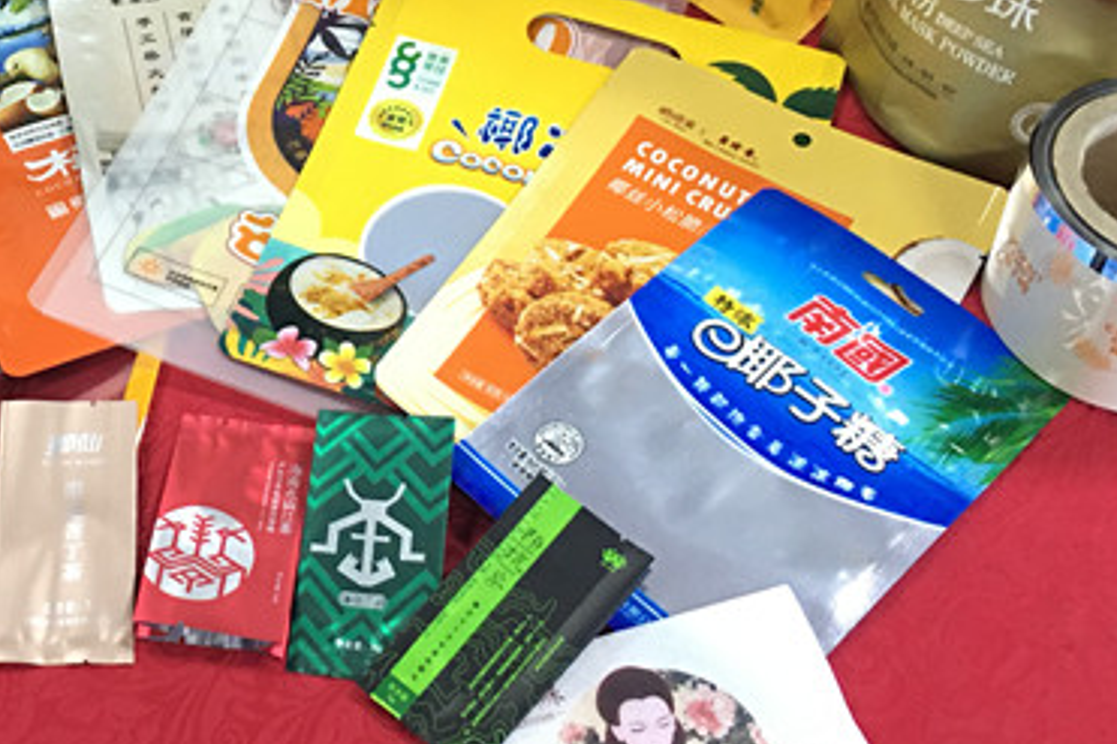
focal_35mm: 65
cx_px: 187
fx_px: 2016
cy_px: 127
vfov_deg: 20.6
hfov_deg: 30.1
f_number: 2.2
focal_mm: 4.15
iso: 100
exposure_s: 1/8
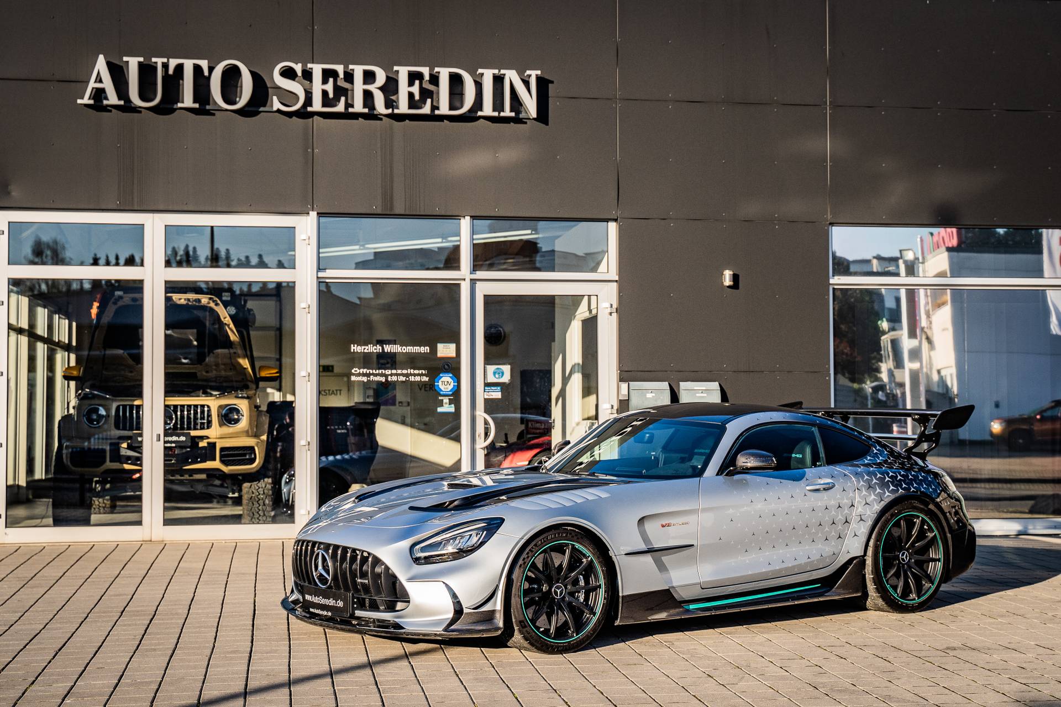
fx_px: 1326
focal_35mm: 45
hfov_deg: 43.6
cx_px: 530
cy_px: 354
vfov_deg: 29.9
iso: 400
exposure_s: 1/640
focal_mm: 45
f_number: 4
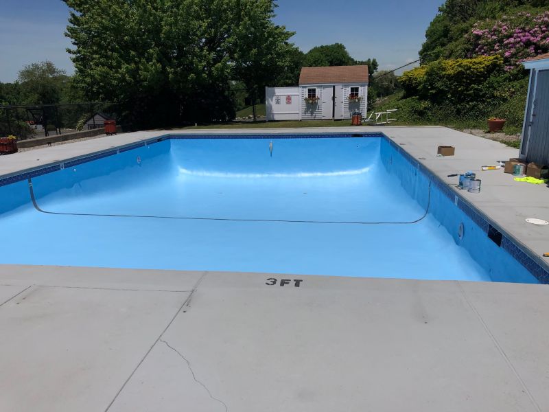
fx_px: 444
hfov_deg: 63.4
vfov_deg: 49.7
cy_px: 206
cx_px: 274
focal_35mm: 28
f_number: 1.8
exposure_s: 1/8130
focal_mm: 3.99
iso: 25
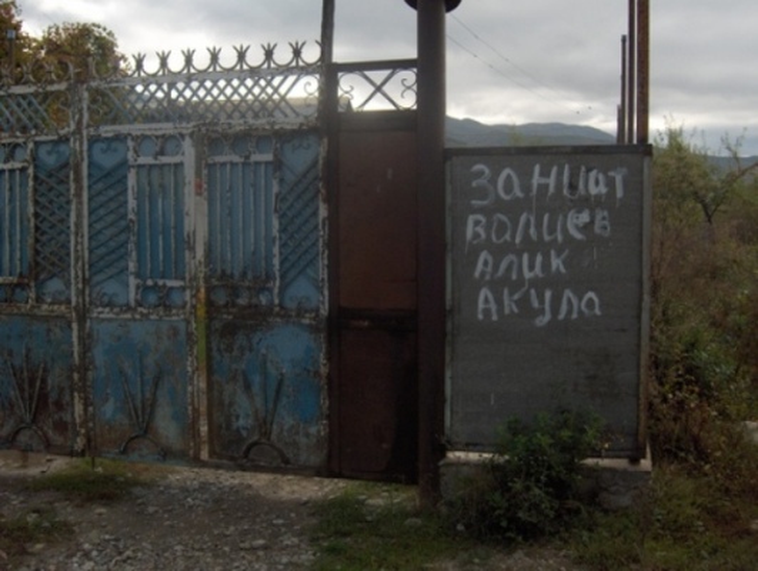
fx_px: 855
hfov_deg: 47.8
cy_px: 286
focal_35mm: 39
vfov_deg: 36.9
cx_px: 379
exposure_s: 1/893
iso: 100
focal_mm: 8
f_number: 2.8
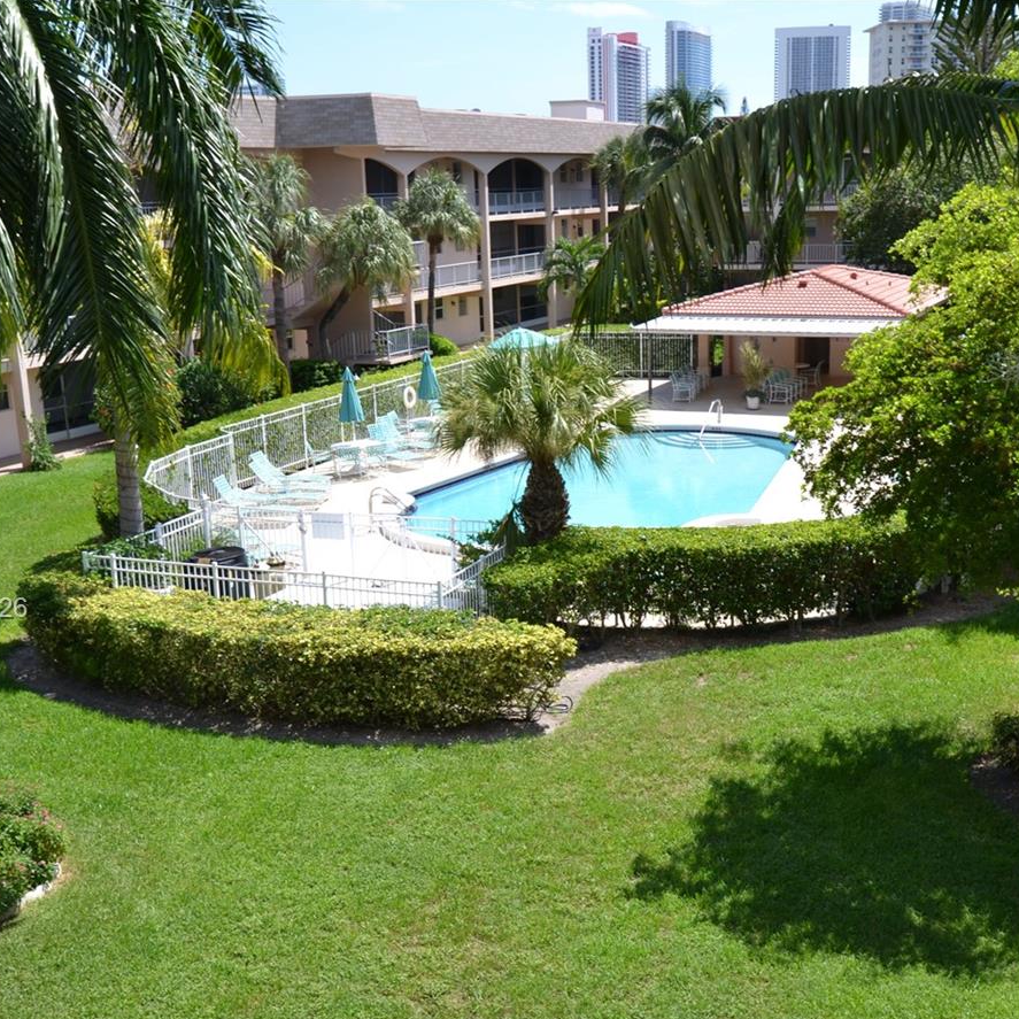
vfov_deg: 36.7
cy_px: 610
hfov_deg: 36.7
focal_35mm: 46
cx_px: 589
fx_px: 1532
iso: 100
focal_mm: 20
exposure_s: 1/160
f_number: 7.1
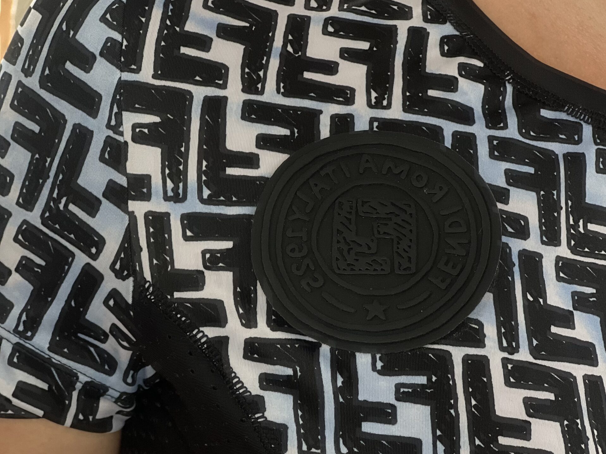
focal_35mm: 103
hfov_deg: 19.1
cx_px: 304
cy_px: 339
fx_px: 1803
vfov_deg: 14.3
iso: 80
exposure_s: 1/121
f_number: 2.8
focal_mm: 9
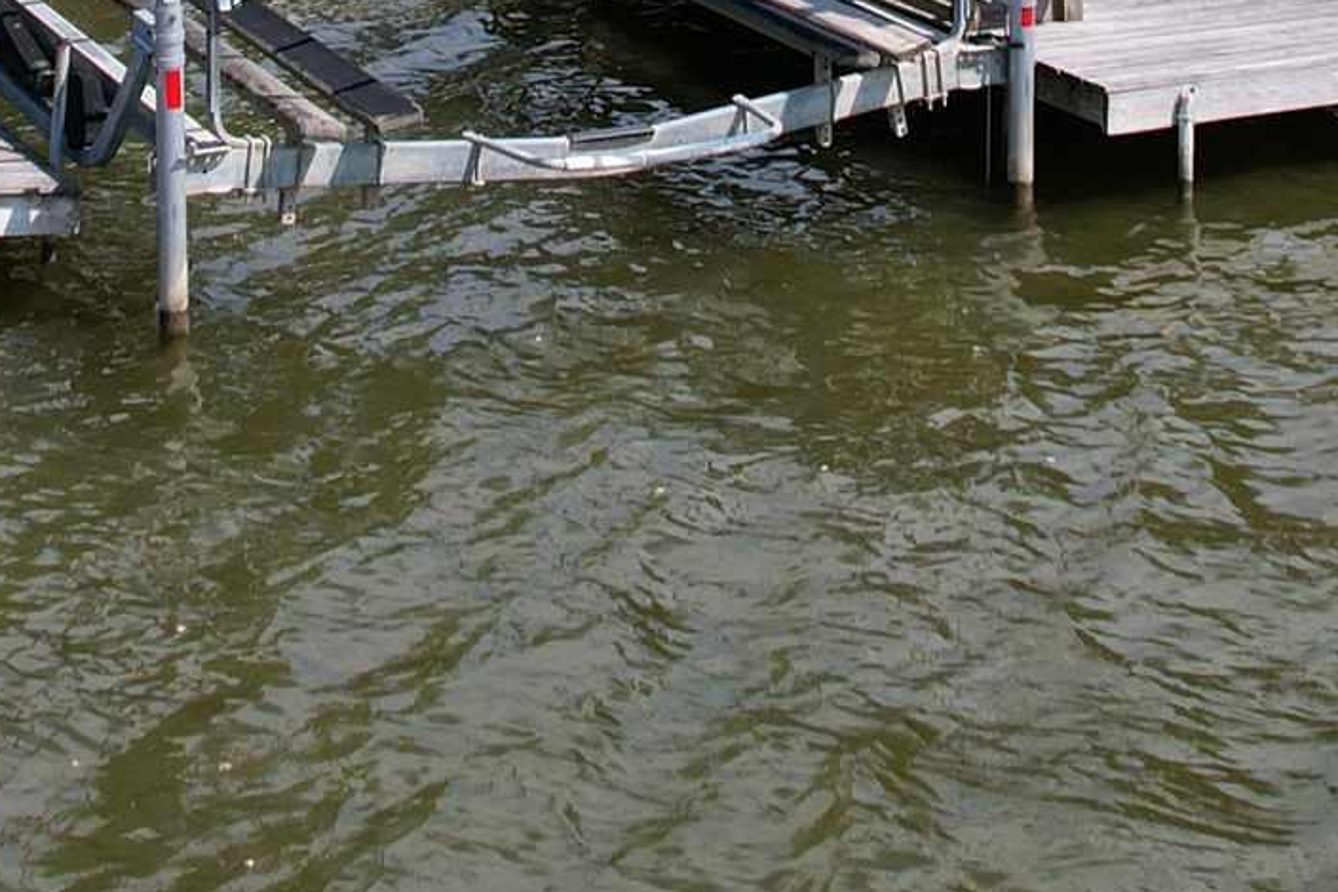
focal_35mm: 96
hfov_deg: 21.2
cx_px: 703
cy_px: -770
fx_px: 3567
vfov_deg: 12.8
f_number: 2.8
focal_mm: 8.38
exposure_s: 1/2000
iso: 100
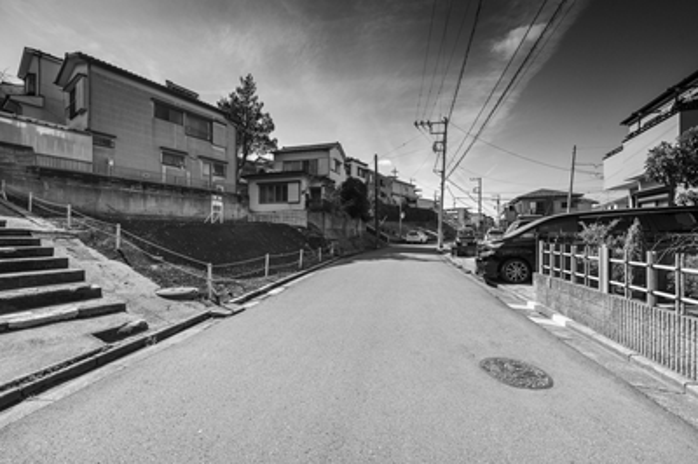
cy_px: 232
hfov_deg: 104.3
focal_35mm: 14
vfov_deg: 81.1
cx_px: 349
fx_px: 271
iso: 64
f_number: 8
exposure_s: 1/320
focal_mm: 14
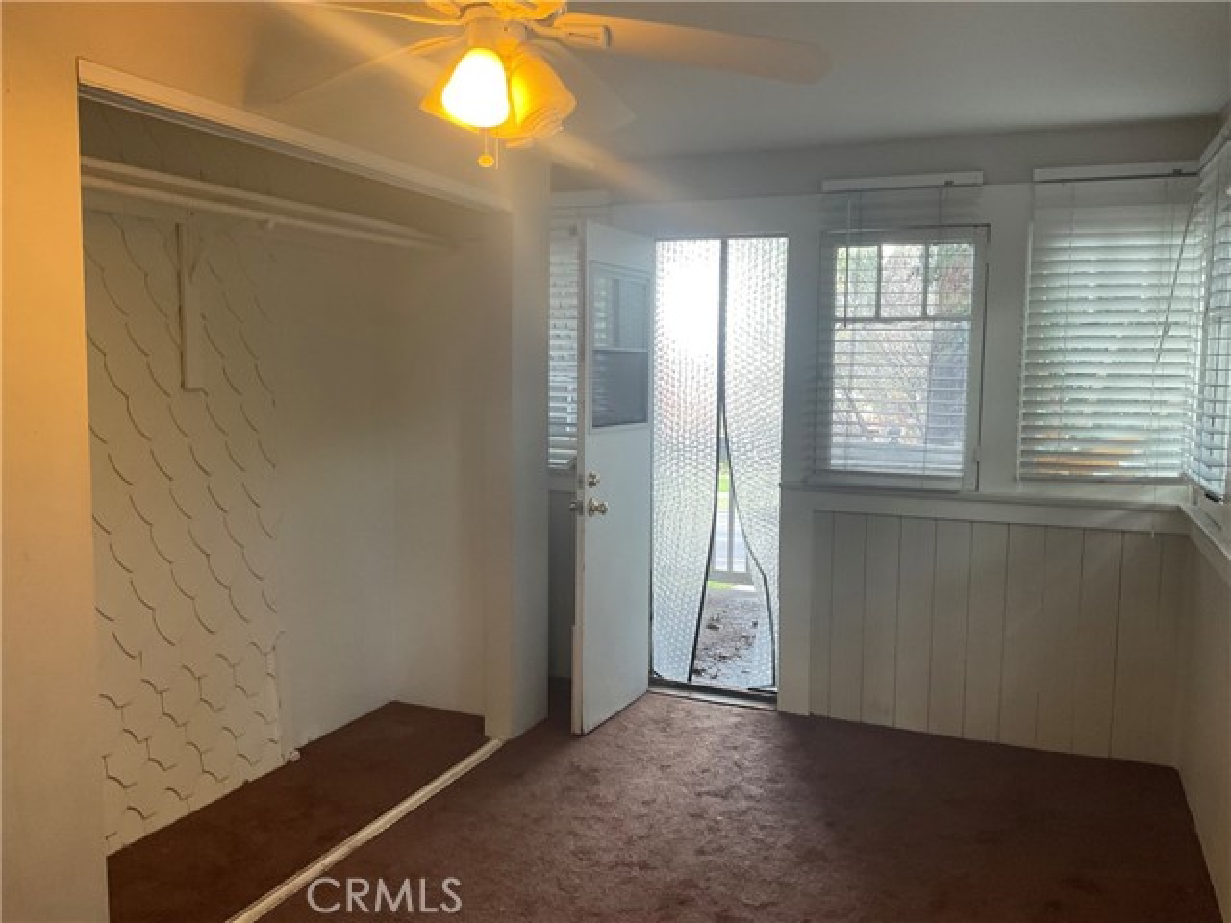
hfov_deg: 61.7
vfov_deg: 48.2
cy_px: 462
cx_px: 616
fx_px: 1031
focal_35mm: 29
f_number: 1.8
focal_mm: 3
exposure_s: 1/60
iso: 80
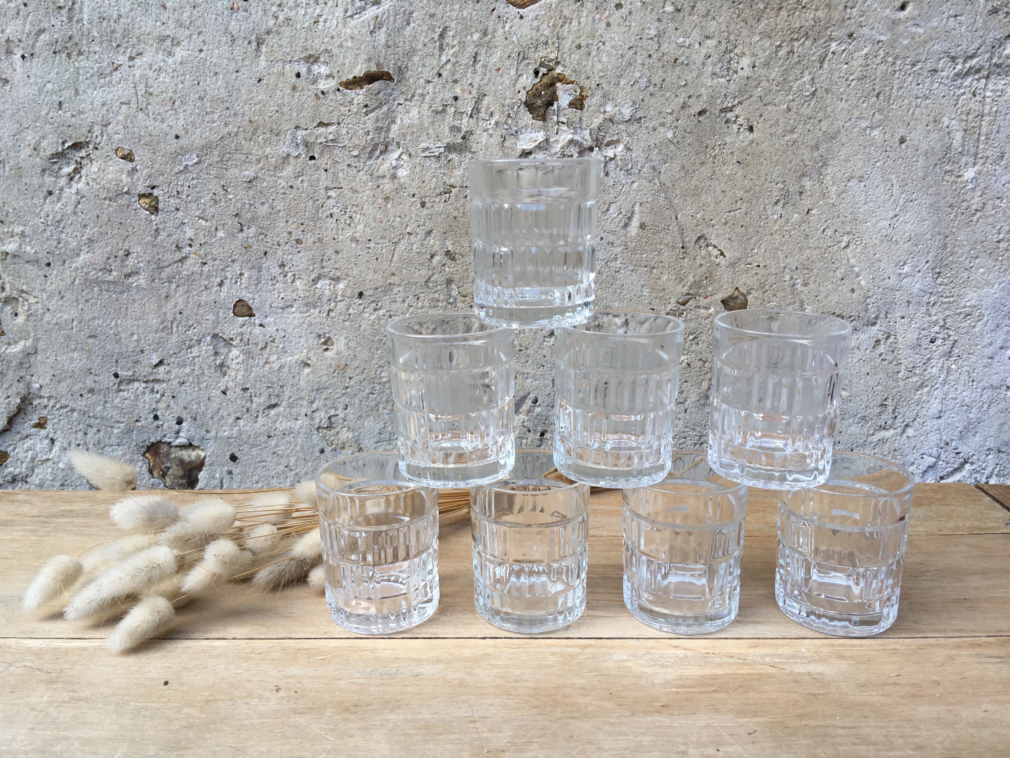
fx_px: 846
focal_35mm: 29
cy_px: 379
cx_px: 505
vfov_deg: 48.2
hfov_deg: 61.7
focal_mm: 4.15
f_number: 2.2
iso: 25
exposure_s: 1/100
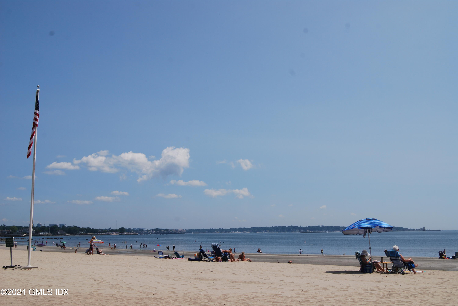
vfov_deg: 29.9
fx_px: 573
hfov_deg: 43.6
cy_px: 153
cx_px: 229
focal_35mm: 45
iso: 100
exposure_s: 1/320
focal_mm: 30
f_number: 9
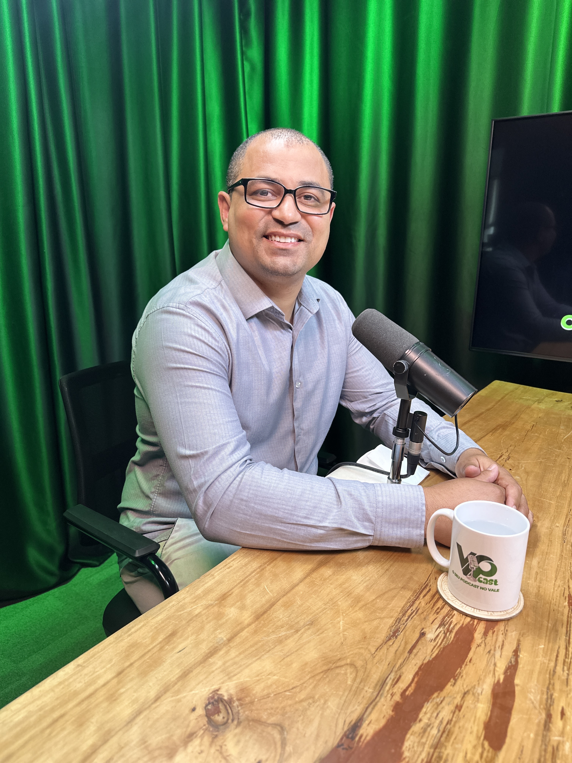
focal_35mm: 24
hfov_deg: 56.8
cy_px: 382
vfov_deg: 71.6
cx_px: 286
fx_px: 529
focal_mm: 6.86
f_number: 1.78
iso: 200
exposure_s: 1/60
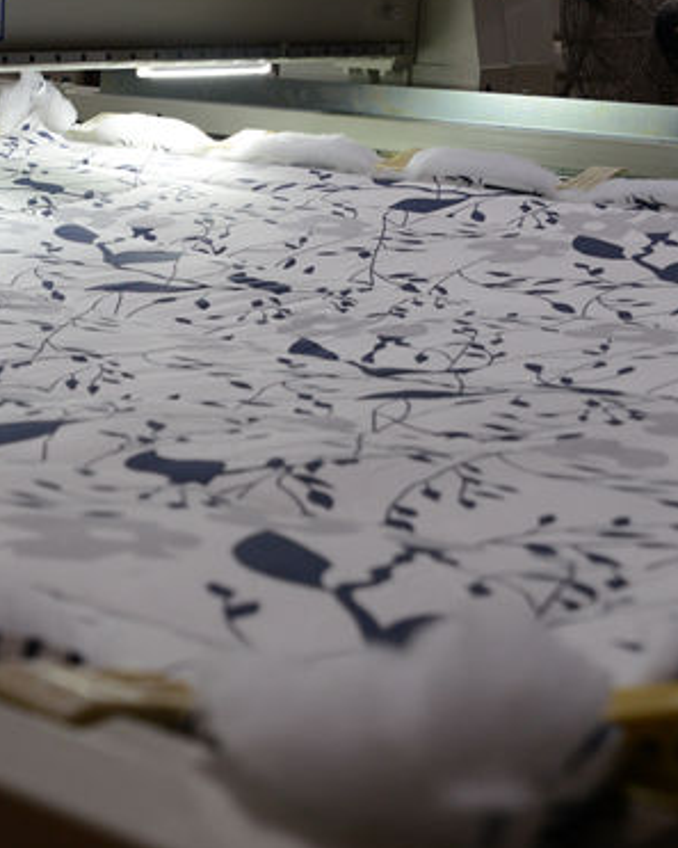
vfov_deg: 23.6
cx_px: 48
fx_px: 2031
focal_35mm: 81
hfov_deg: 18.6
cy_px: 410
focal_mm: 40
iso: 1250
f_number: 4.5
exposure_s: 1/80
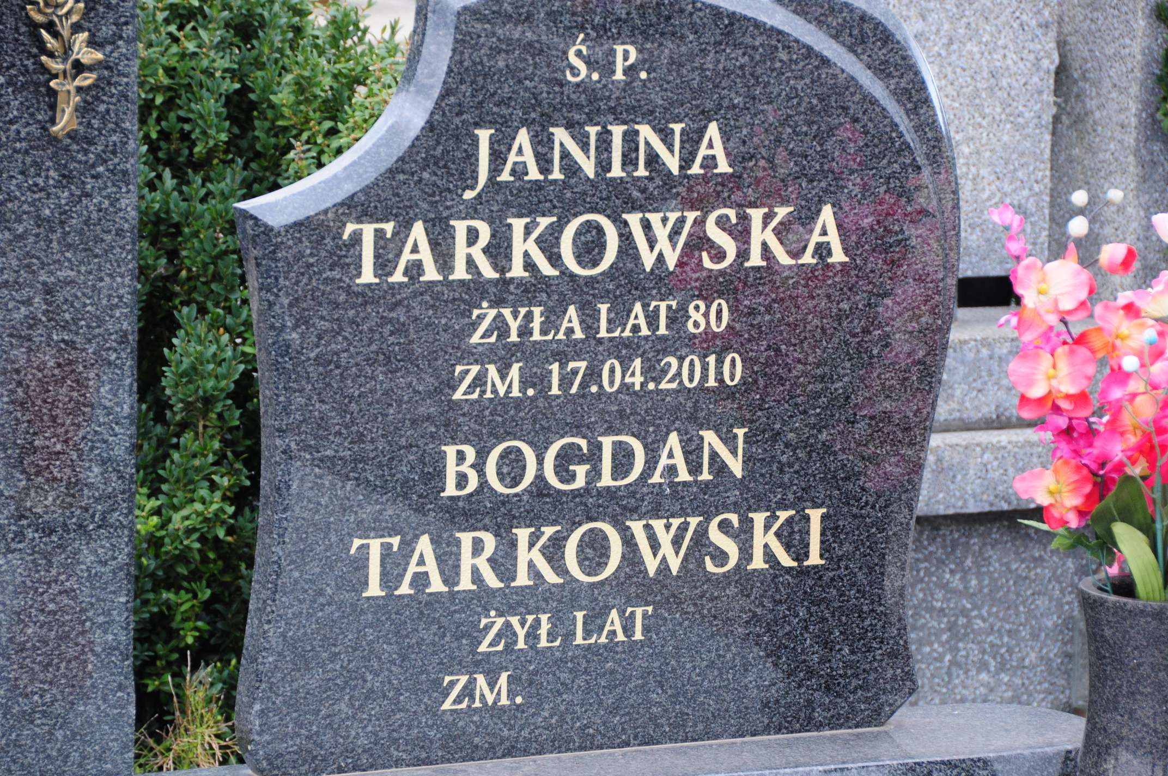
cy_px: 388
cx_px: 584
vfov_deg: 8.7
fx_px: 5104
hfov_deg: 13.1
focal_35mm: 158
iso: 640
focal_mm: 105
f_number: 7.1
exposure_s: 1/125
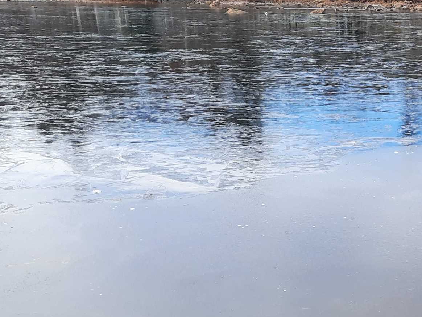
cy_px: 292
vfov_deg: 21.7
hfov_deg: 27.5
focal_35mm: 66
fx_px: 805
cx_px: 435
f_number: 2
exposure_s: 1/246
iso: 32
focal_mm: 4.6
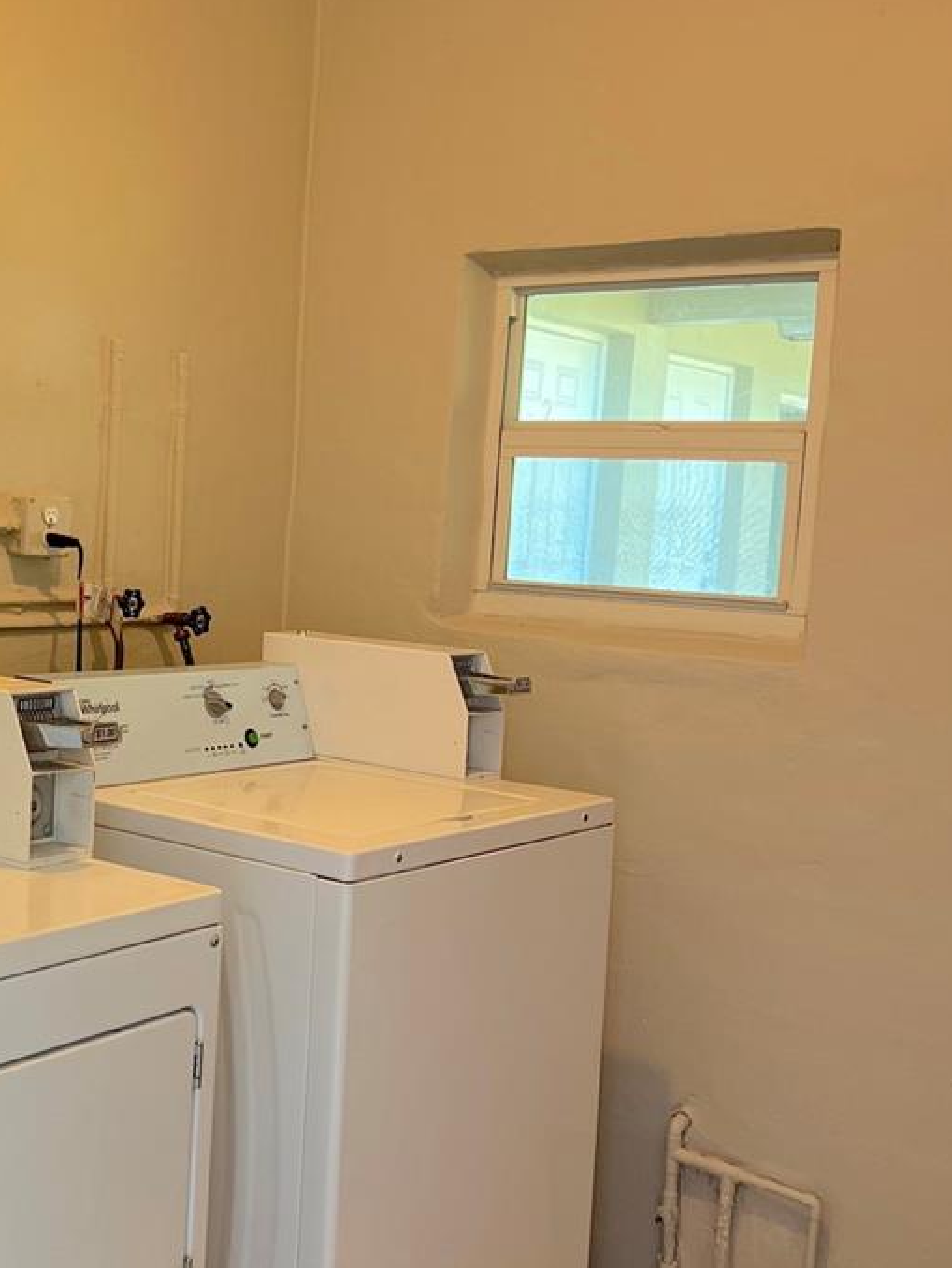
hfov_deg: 31.1
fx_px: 1686
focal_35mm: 46
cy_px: 660
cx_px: 264
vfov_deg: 41.2
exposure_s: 1/115
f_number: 1.5
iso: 125
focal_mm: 5.7
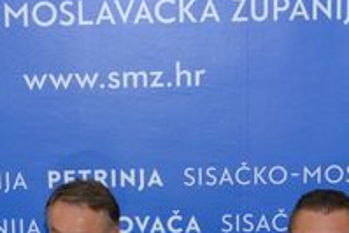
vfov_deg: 9.7
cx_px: 82
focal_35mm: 139
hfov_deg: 14.7
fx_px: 1348
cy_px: 328
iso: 900
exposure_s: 1/60
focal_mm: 18
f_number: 3.5
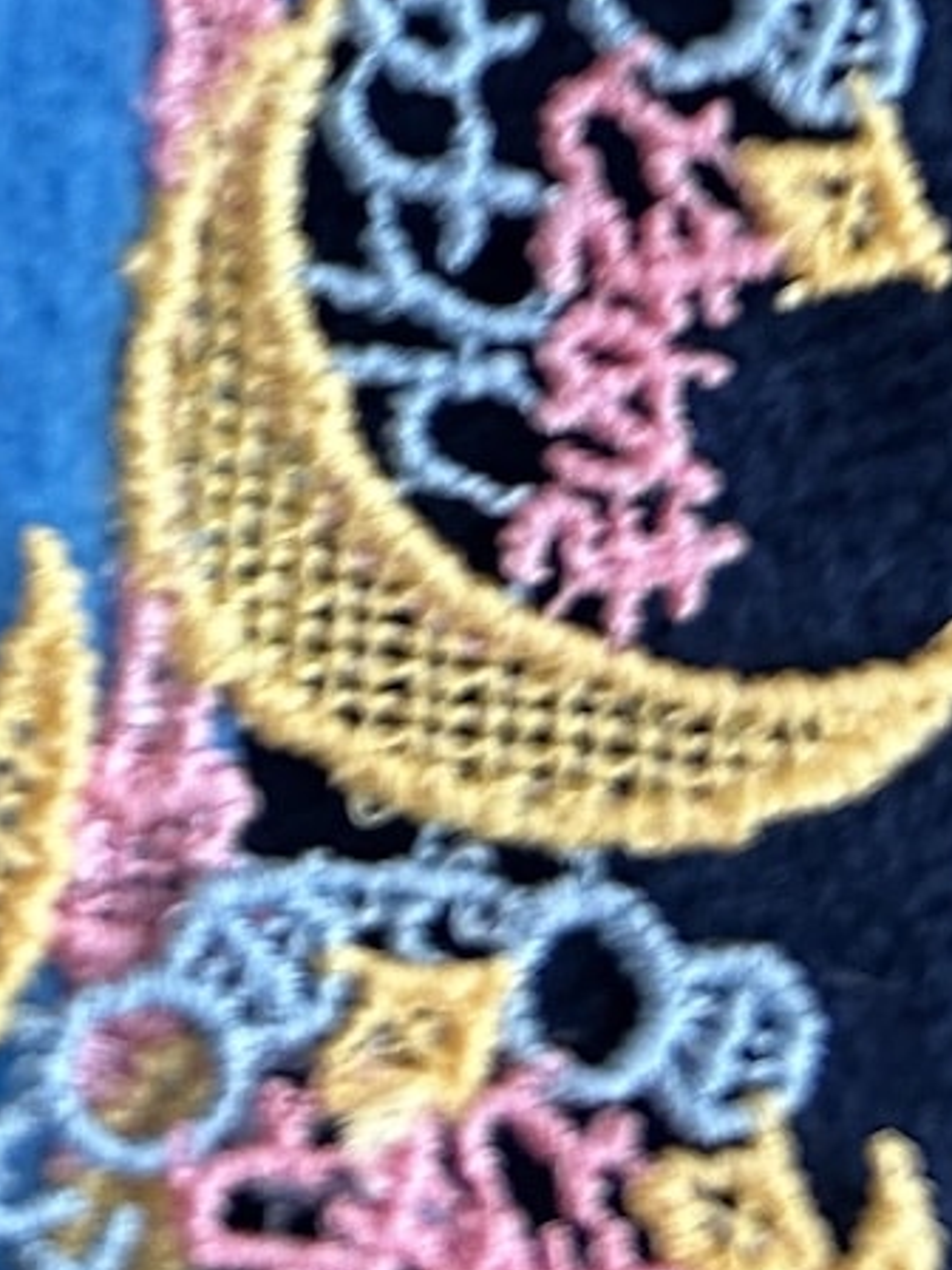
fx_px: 3630
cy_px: -872
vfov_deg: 17.0
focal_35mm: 99
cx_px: -303
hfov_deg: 14.3
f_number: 1.5
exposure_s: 1/60
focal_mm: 5.7
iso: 160
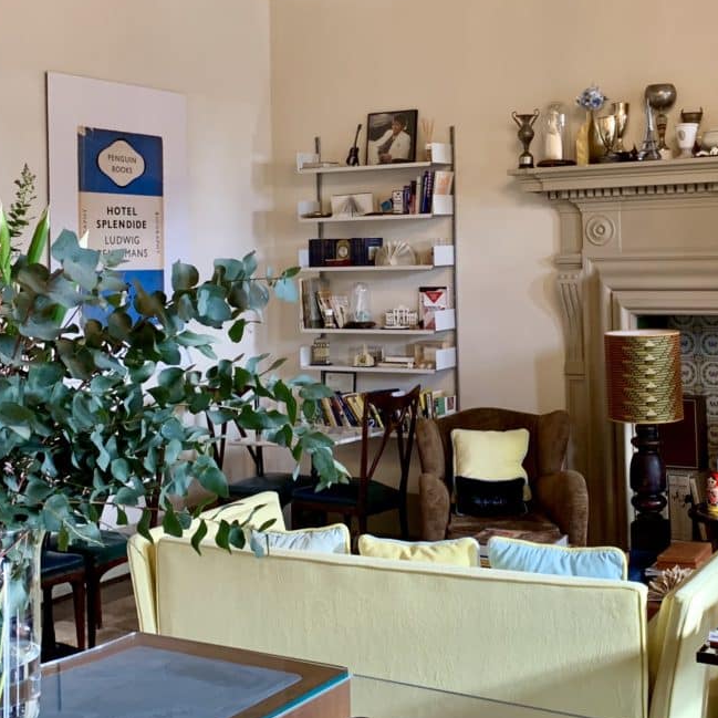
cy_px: 233
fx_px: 1197
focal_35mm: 51
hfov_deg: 33.2
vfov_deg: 33.1
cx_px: 445
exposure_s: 1/50
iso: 125
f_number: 1.8
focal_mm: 4.25
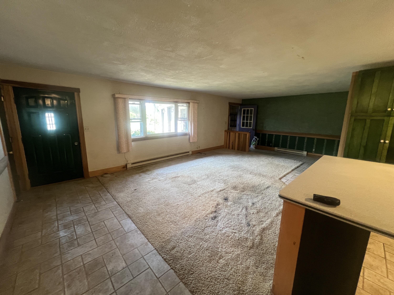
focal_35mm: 13
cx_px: 197
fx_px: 148
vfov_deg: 89.9
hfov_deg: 106.2
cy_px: 148
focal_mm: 1.57
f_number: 1.8
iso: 200
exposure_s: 1/60
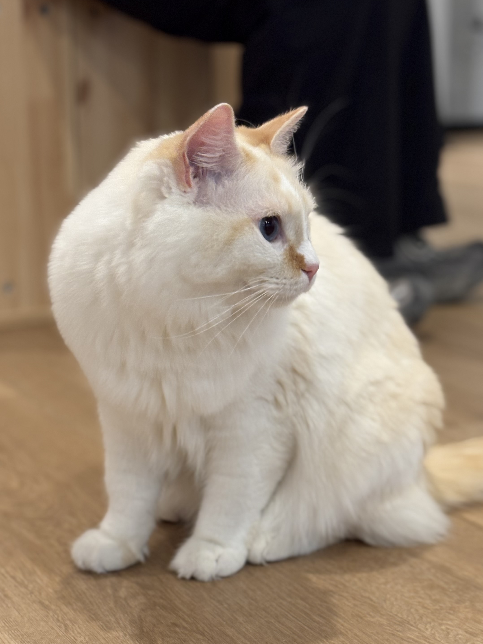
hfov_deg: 20.2
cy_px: 424
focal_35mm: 73
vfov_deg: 26.5
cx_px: 274
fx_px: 1358
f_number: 1.6
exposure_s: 1/50
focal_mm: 5.96
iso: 125
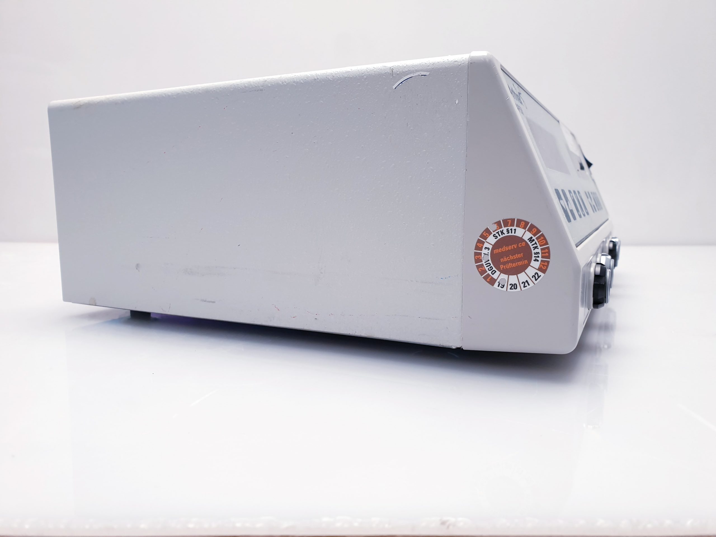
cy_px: 268
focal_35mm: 26
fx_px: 538
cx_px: 358
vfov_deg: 53.1
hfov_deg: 67.3
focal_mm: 4.3
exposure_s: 1/50
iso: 80
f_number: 2.4
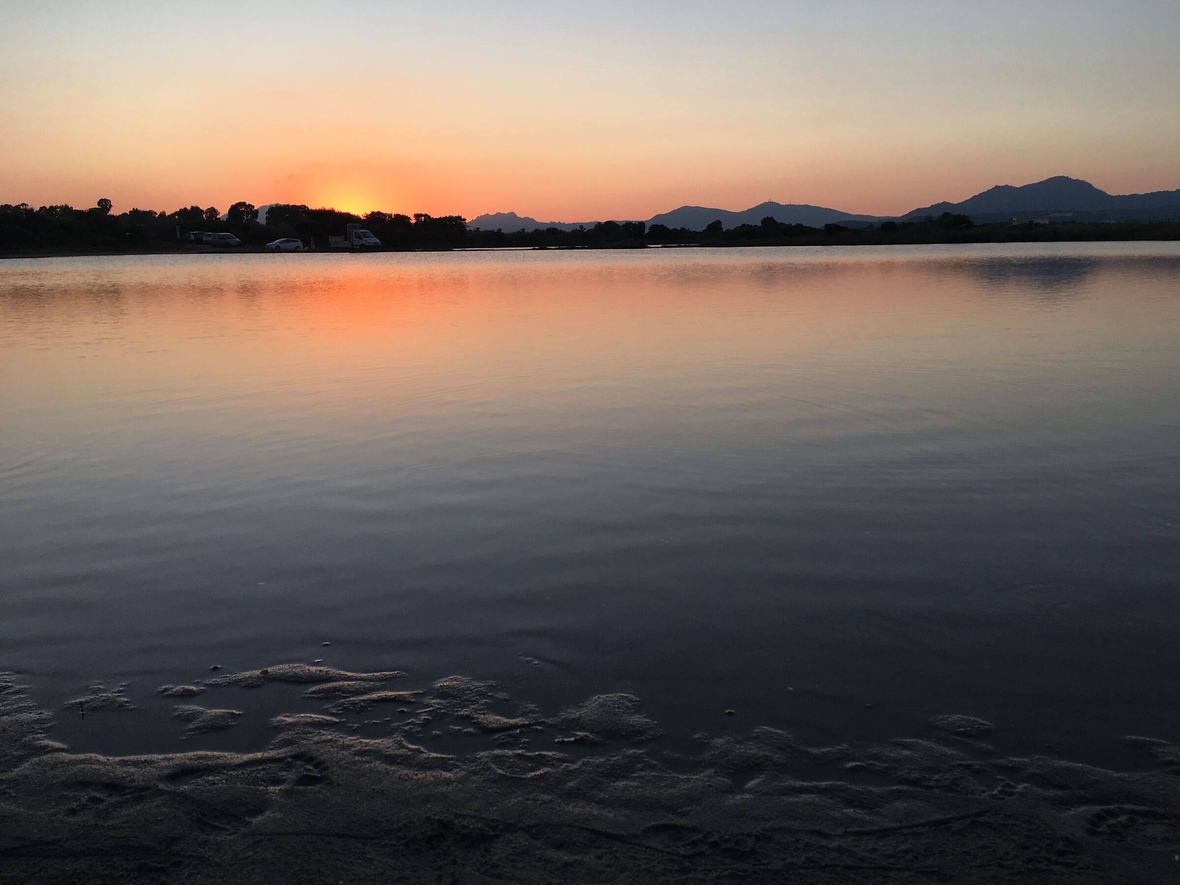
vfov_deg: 48.2
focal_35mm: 29
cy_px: 442
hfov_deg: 61.7
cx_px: 590
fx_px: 989
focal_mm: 4.15
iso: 25
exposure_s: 1/298
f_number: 2.2
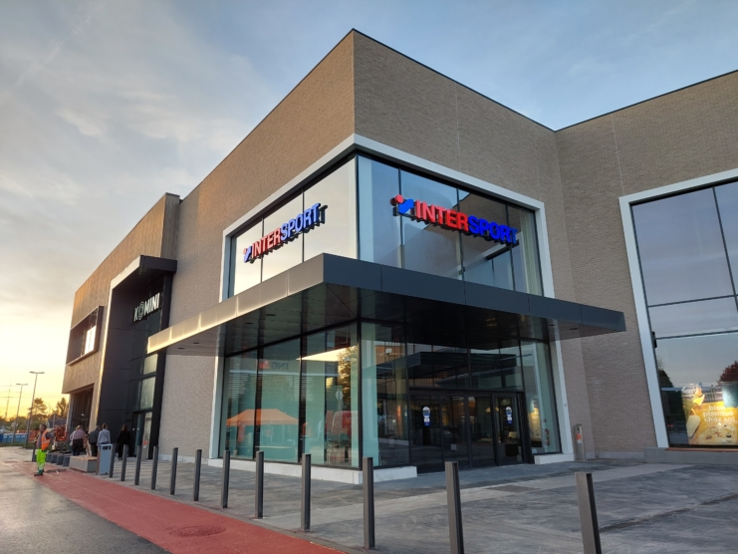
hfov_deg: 71.6
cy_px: 277
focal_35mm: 24
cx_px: 369
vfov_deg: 56.8
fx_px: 512
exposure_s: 1/100
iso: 40
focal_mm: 5.23
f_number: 1.8
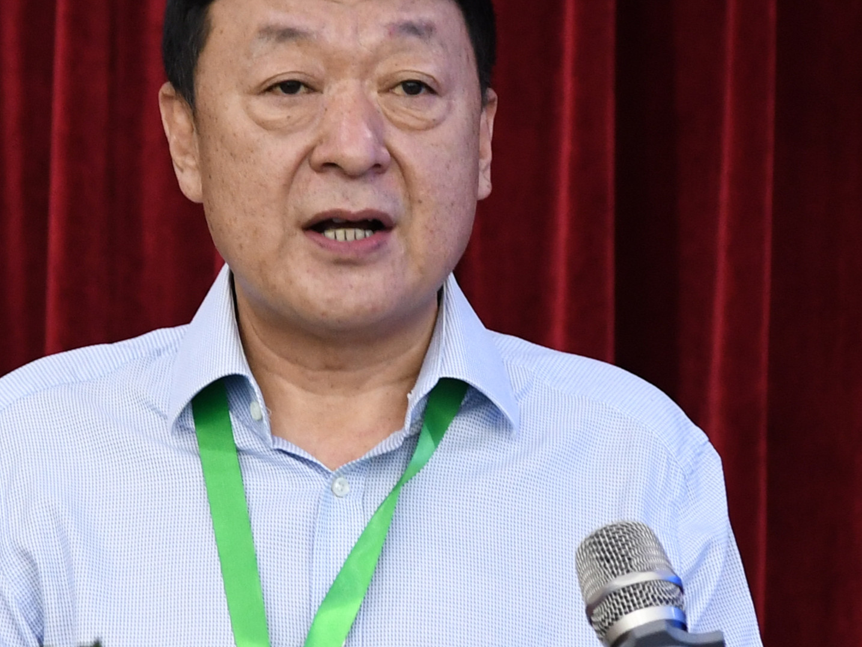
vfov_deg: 9.9
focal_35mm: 150
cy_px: 474
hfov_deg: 13.1
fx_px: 3747
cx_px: 333
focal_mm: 35
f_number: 2.8
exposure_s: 1/125
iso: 1100
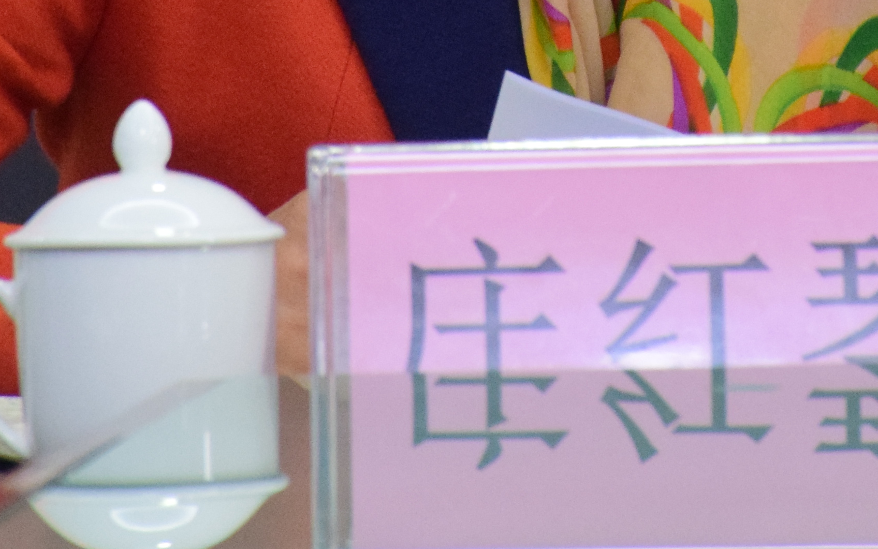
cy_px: -366
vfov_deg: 1.7
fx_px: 18114
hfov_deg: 2.8
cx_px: 574
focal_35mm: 757
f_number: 5.6
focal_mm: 140
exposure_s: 1/80
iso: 2000
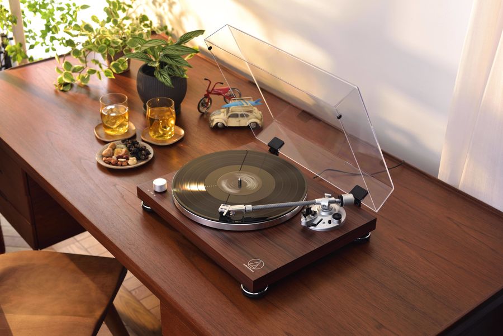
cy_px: 168
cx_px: 252
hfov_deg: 39.6
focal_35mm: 50
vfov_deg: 27.0
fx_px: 699
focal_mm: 50
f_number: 5.6
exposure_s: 1/5
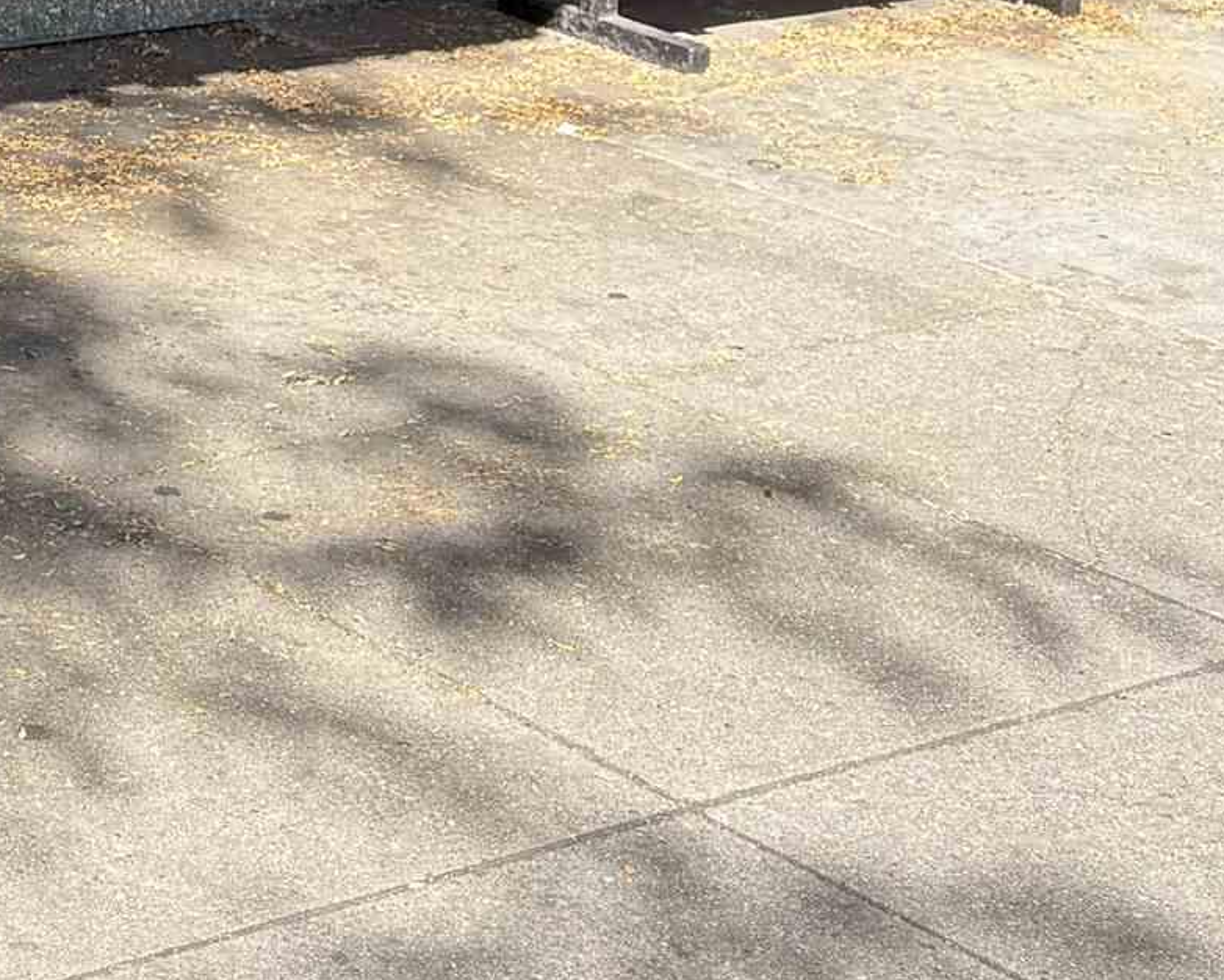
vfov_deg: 15.0
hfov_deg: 18.2
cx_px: -695
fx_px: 3334
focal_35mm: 92
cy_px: -642
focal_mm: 6.76
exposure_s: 1/931
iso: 100
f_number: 1.78
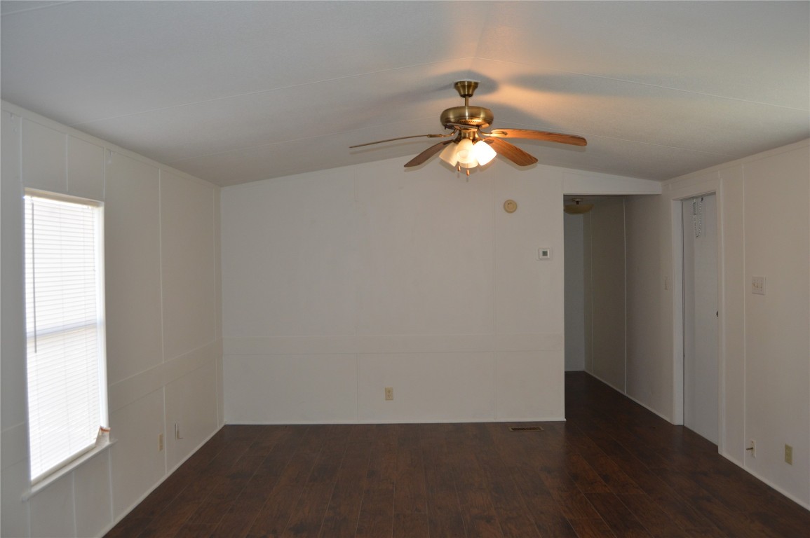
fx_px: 607
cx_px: 405
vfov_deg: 47.9
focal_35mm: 27
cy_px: 269
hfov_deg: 67.4
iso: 400
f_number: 4
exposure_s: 1/80
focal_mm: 18
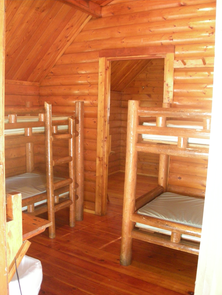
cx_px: 111
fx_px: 299
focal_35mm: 35
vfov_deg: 52.6
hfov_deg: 40.7
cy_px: 148
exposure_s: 1/8.2
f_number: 2.8
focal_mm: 5.7
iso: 400
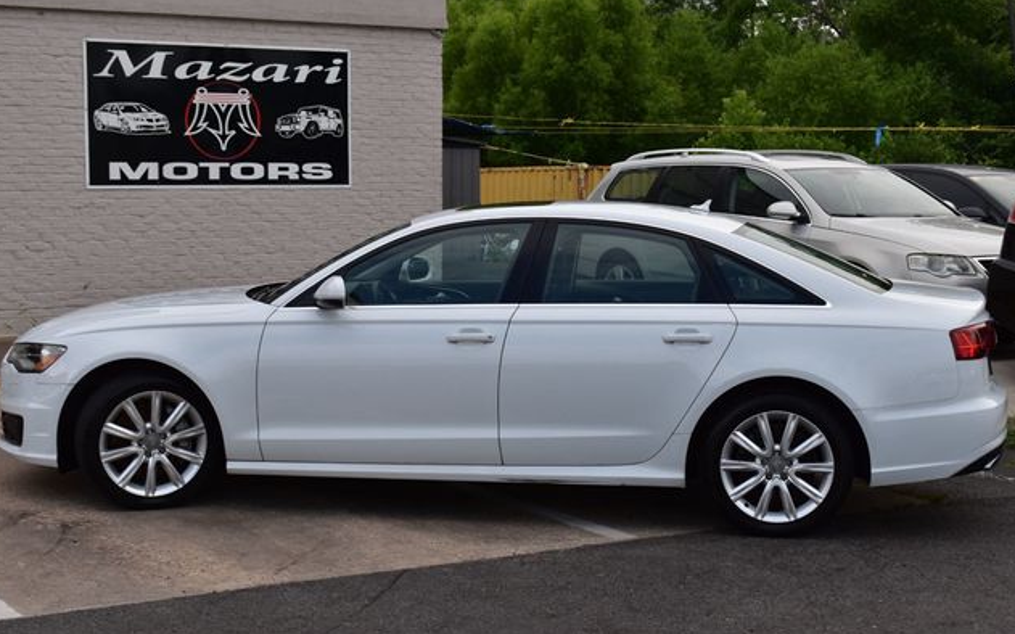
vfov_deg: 20.9
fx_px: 1715
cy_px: 327
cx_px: 507
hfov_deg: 33.0
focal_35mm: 62
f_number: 9
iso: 400
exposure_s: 1/160
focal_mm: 40
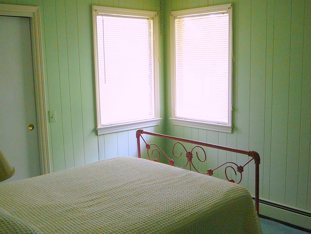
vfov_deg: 33.5
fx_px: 386
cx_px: 169
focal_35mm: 43
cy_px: 138
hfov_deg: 43.8
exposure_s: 1/13
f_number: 2.8
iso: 200
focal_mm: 5.2
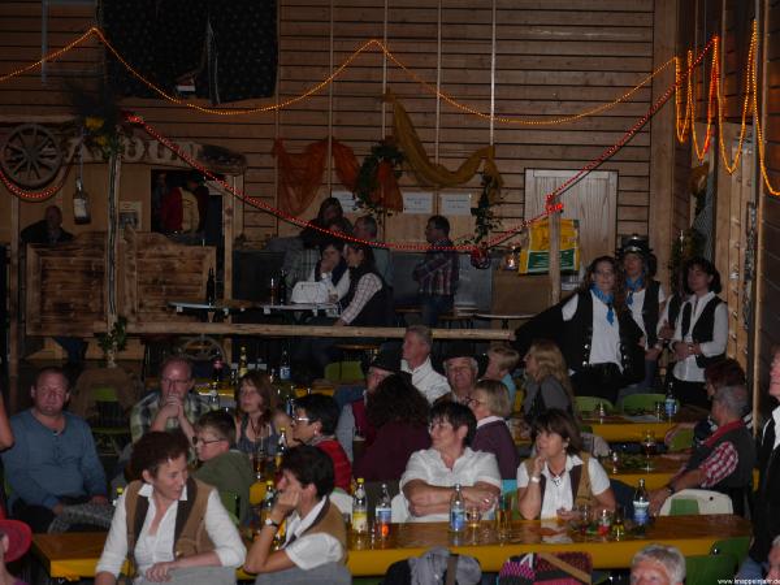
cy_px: 292
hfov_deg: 18.2
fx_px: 2434
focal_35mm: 108
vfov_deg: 13.7
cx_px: 390
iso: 200
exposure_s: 1/50
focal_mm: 54
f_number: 5.6
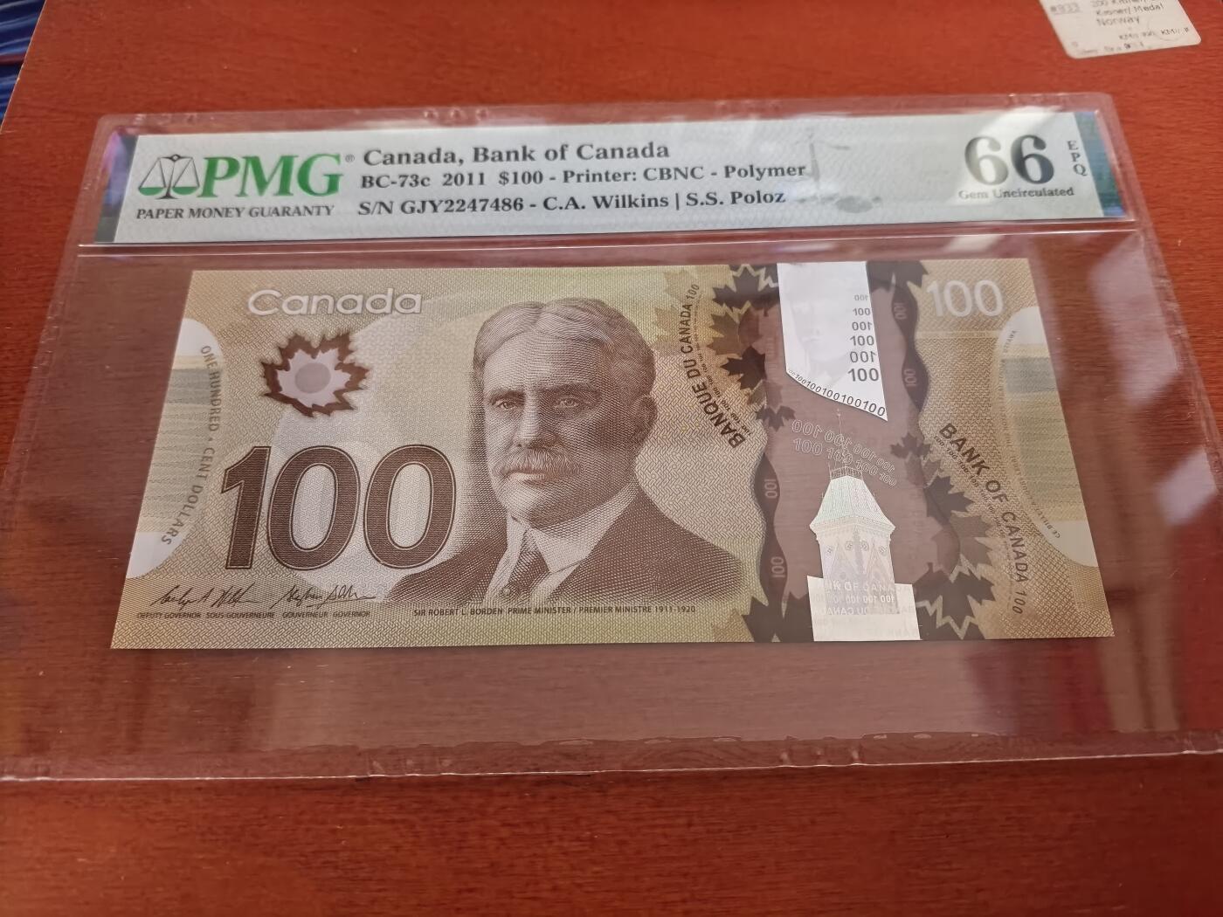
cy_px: 458
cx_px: 612
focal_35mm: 24
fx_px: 848
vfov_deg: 56.8
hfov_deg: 71.6
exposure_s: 1/33.3
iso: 800
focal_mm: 5.75
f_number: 2
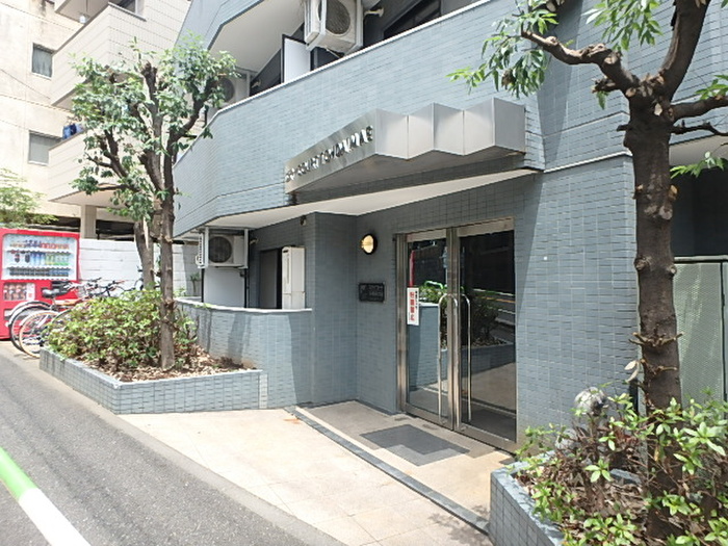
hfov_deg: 79.0
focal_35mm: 21
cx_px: 364
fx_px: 442
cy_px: 273
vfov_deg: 63.4
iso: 125
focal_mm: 3.7
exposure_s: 1/400
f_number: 3.5
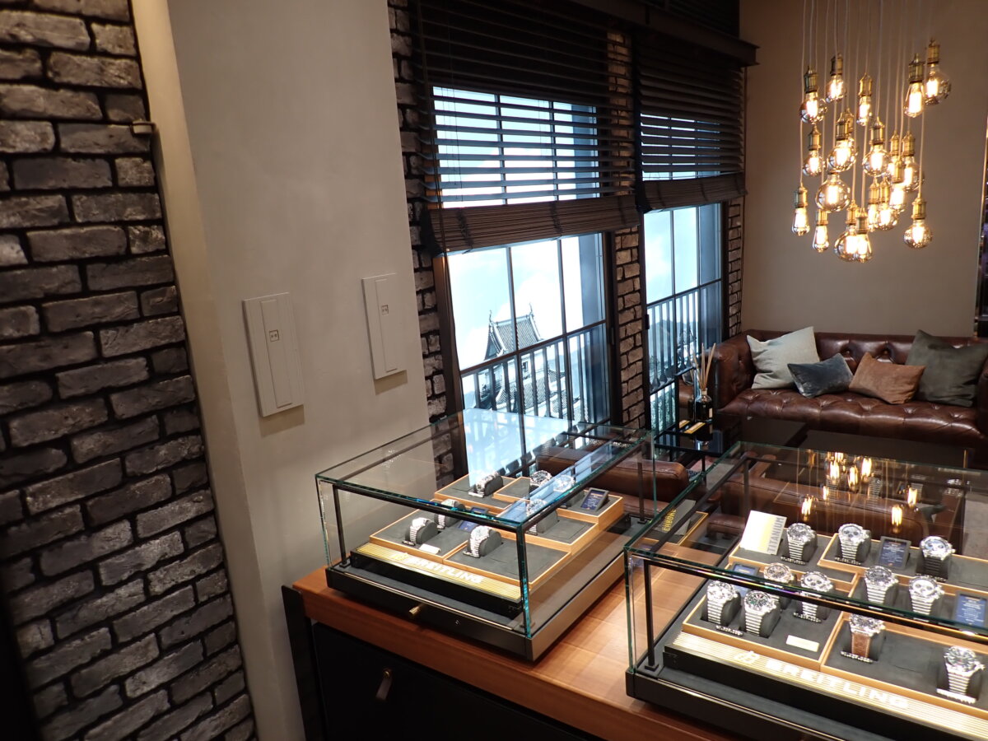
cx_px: 494
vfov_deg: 54.9
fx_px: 714
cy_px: 370
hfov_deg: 69.4
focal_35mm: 25
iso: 100
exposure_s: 1/80
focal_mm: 4.5
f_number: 2
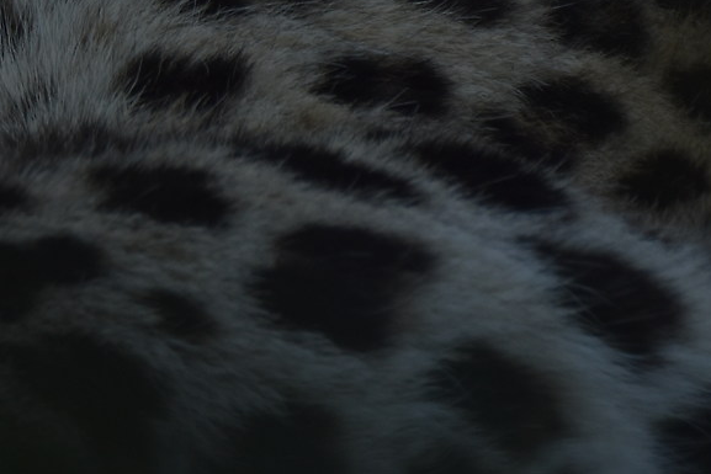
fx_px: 36959
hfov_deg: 1.1
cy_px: -331
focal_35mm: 1871
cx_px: -494
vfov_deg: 0.7
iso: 200
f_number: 6.3
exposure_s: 1/640
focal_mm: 300
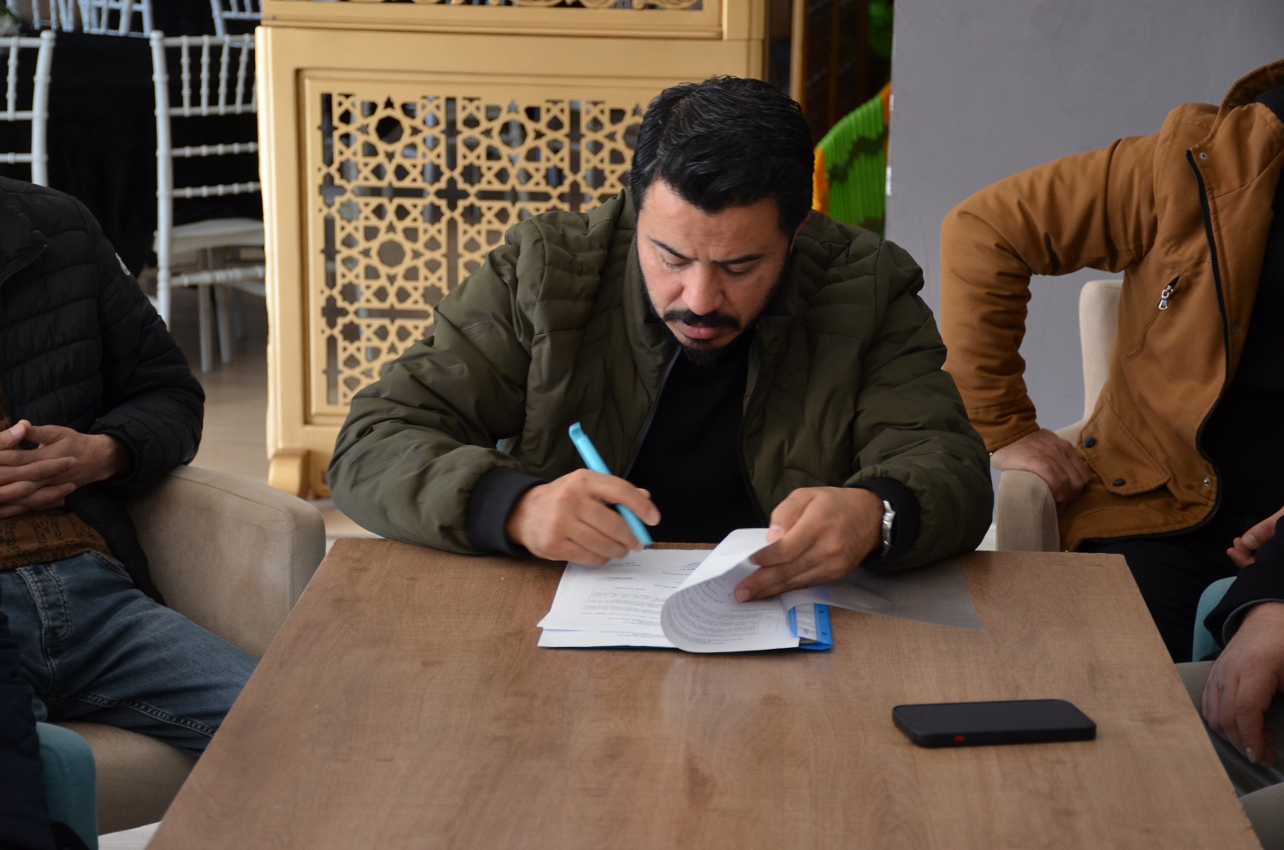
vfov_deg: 17.4
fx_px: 2776
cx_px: 642
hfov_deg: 26.0
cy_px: 425
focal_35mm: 78
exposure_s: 1/60
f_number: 4.8
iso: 800
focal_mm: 52
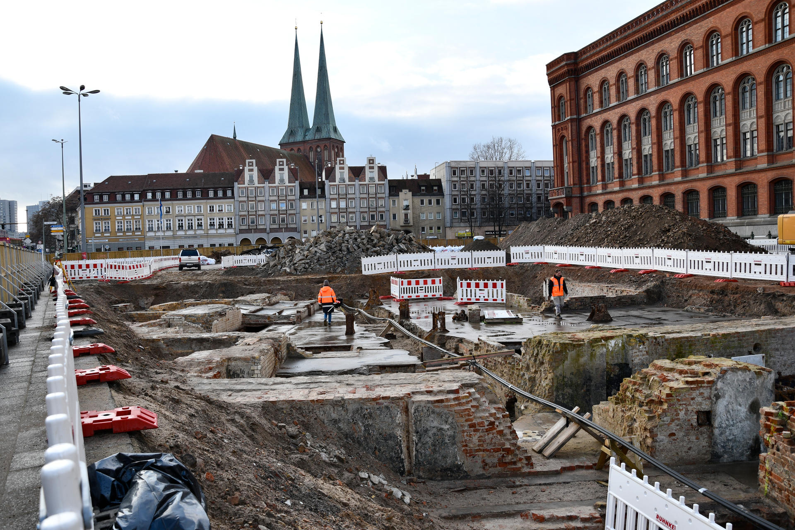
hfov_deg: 67.4
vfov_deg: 47.9
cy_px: 265
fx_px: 596
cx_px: 398
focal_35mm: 27
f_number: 5.6
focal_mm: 18
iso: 200
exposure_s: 1/250
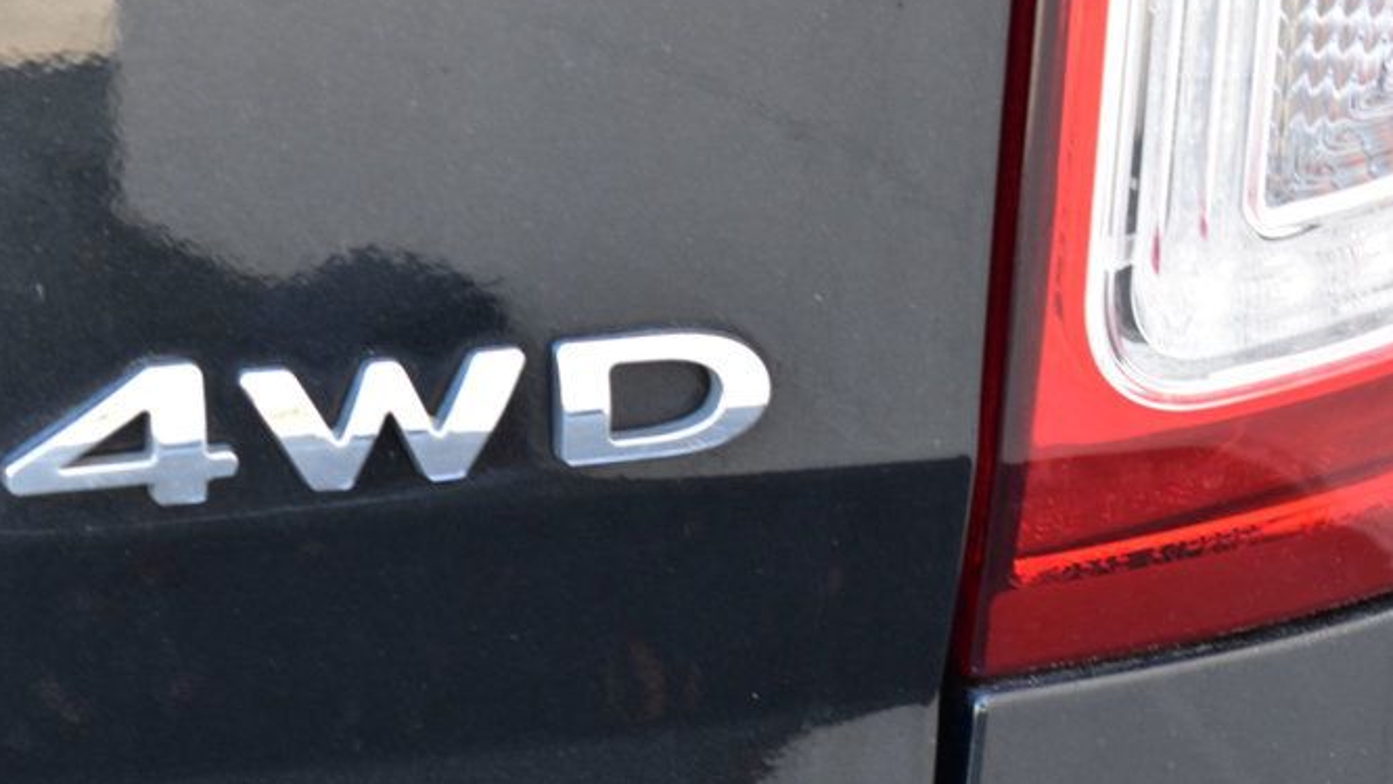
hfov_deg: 16.1
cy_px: 552
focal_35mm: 133
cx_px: 393
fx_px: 4907
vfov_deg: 9.1
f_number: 7.1
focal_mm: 55
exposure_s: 1/30
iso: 400
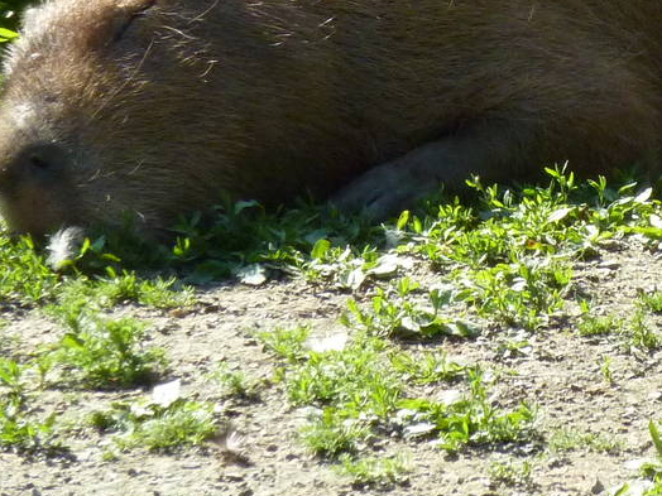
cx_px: 791
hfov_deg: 3.6
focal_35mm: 556
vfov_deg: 2.7
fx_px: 10633
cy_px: -194
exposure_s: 1/500
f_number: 4.5
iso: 250
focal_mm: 29.9
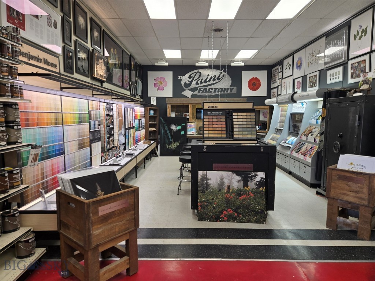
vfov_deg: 58.9
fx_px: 249
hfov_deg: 73.9
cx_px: 188
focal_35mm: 23
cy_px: 140
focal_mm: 5.4
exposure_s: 1/120
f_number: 1.8
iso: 50
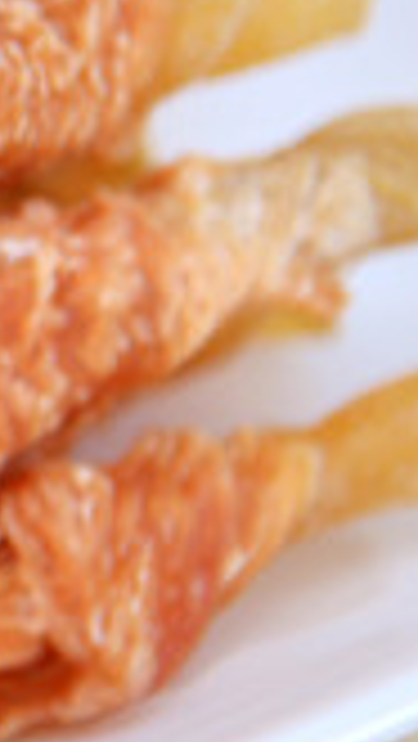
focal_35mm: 609
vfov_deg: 3.5
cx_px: -782
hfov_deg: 2.0
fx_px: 11982
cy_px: 342
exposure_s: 1/100
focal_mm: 120
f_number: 4
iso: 110
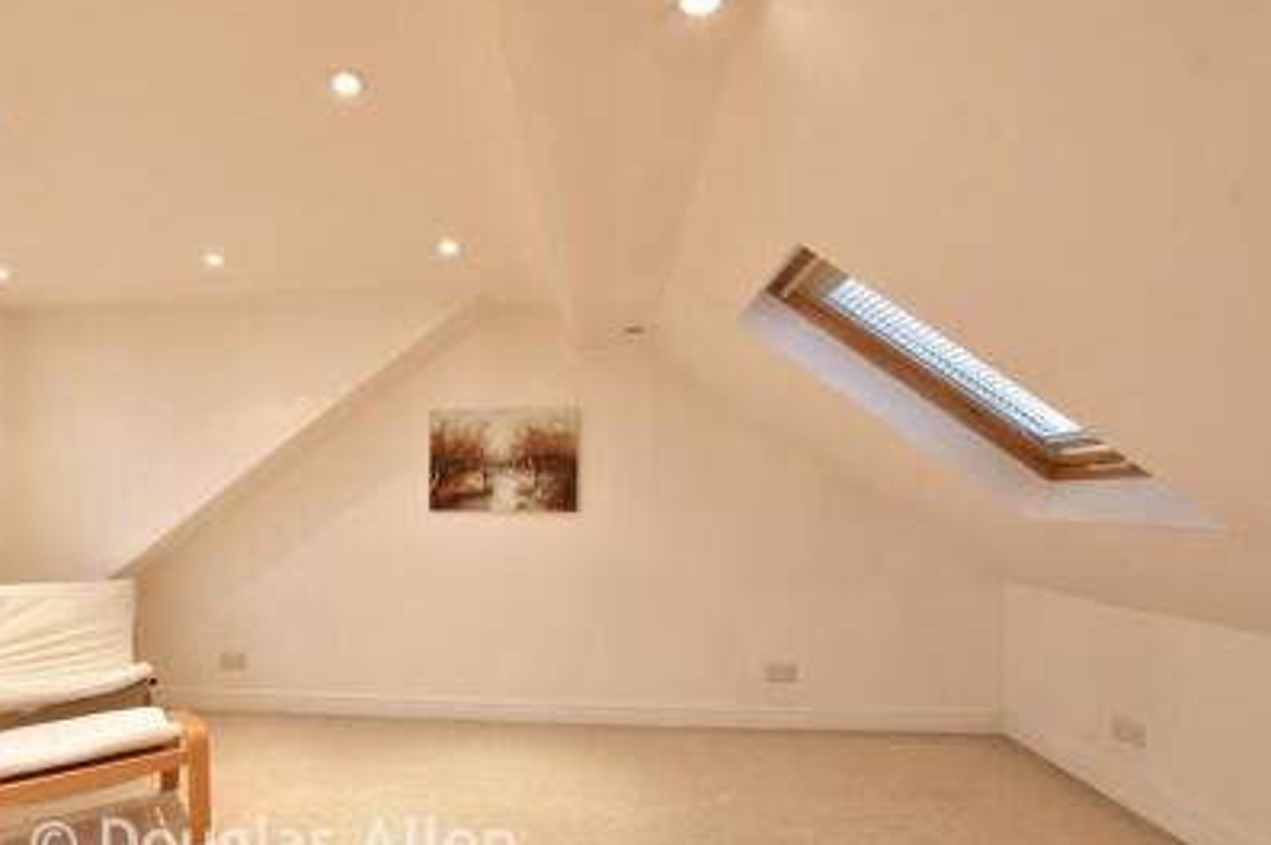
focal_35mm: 18
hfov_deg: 89.2
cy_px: 495
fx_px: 635
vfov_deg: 66.8
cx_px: 525
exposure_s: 1/3
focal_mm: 10
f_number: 8
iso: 160
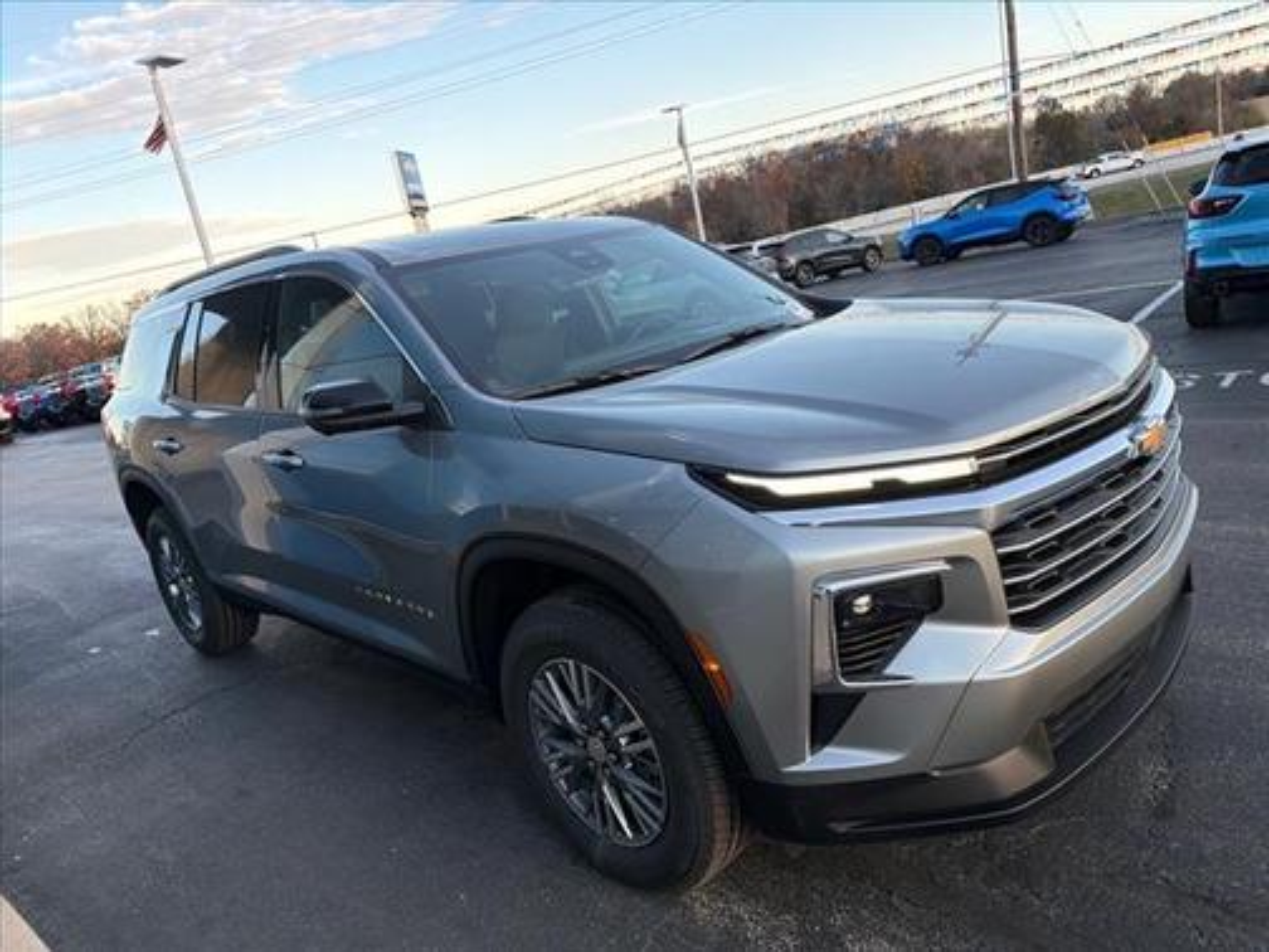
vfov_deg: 56.8
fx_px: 880
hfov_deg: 71.6
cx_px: 634
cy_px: 476
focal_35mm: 24
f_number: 1.78
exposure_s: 1/695
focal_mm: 6.76
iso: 100
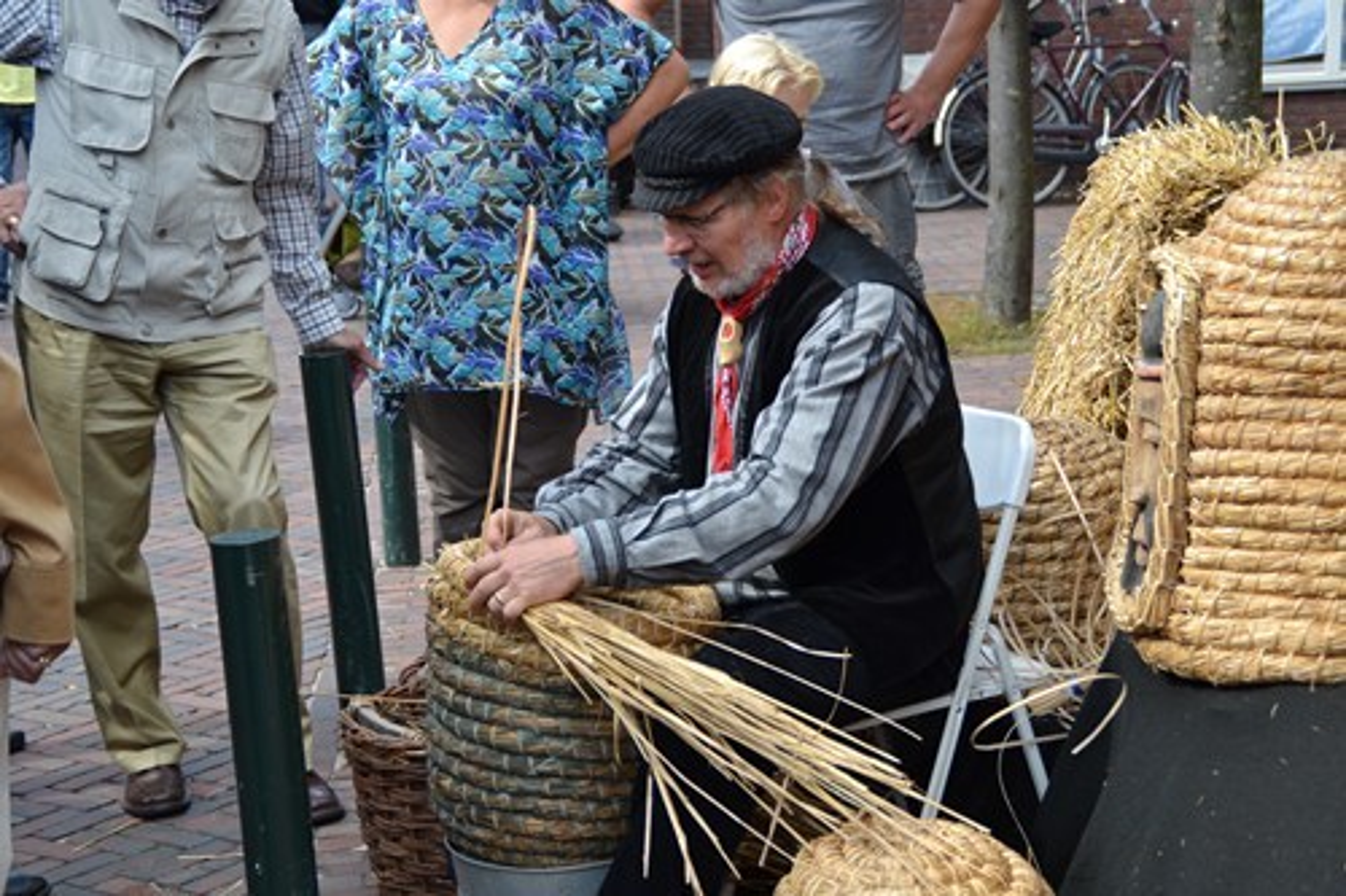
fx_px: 2803
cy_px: 448
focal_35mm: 75
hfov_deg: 27.0
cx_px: 673
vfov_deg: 18.2
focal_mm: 50
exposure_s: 1/125
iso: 100
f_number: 5.6
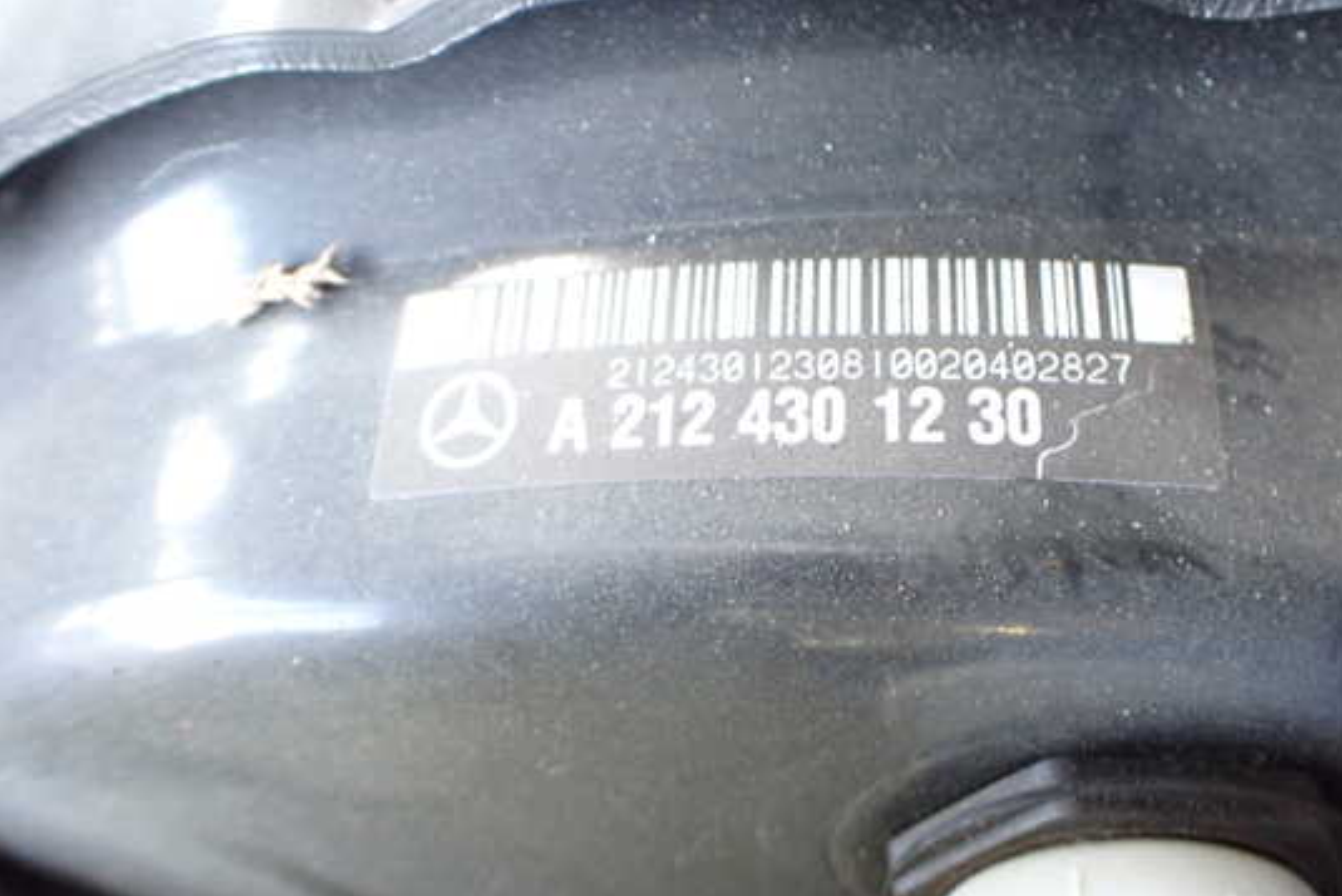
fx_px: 1305
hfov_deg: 54.3
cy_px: 422
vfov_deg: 37.9
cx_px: 745
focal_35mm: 35
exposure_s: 1/60
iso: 800
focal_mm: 5.4
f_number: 2.3
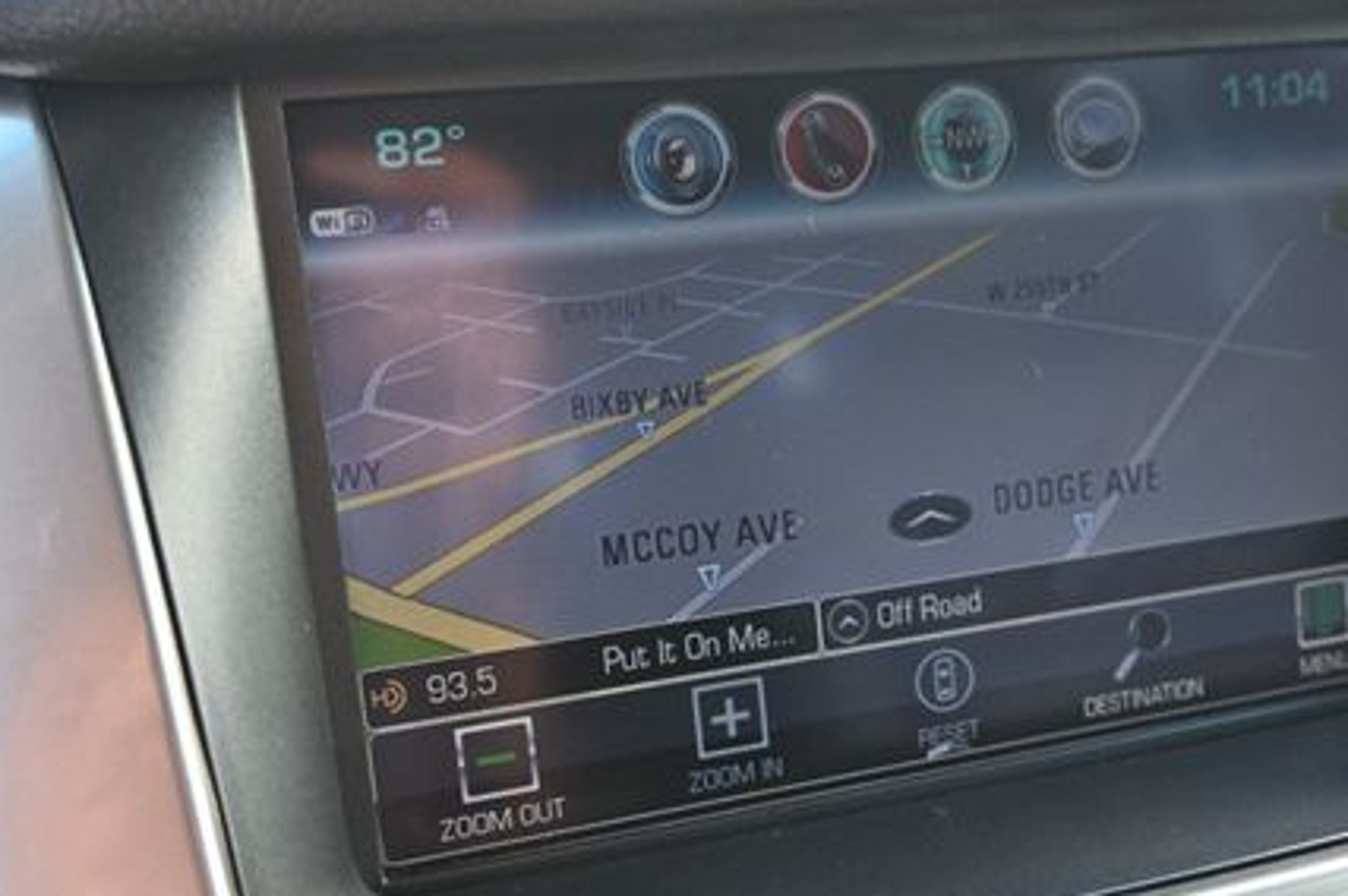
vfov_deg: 29.1
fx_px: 1726
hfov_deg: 42.3
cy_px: 480
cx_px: 843
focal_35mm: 46
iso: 640
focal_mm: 20.5
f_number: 3.8
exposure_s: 1/125
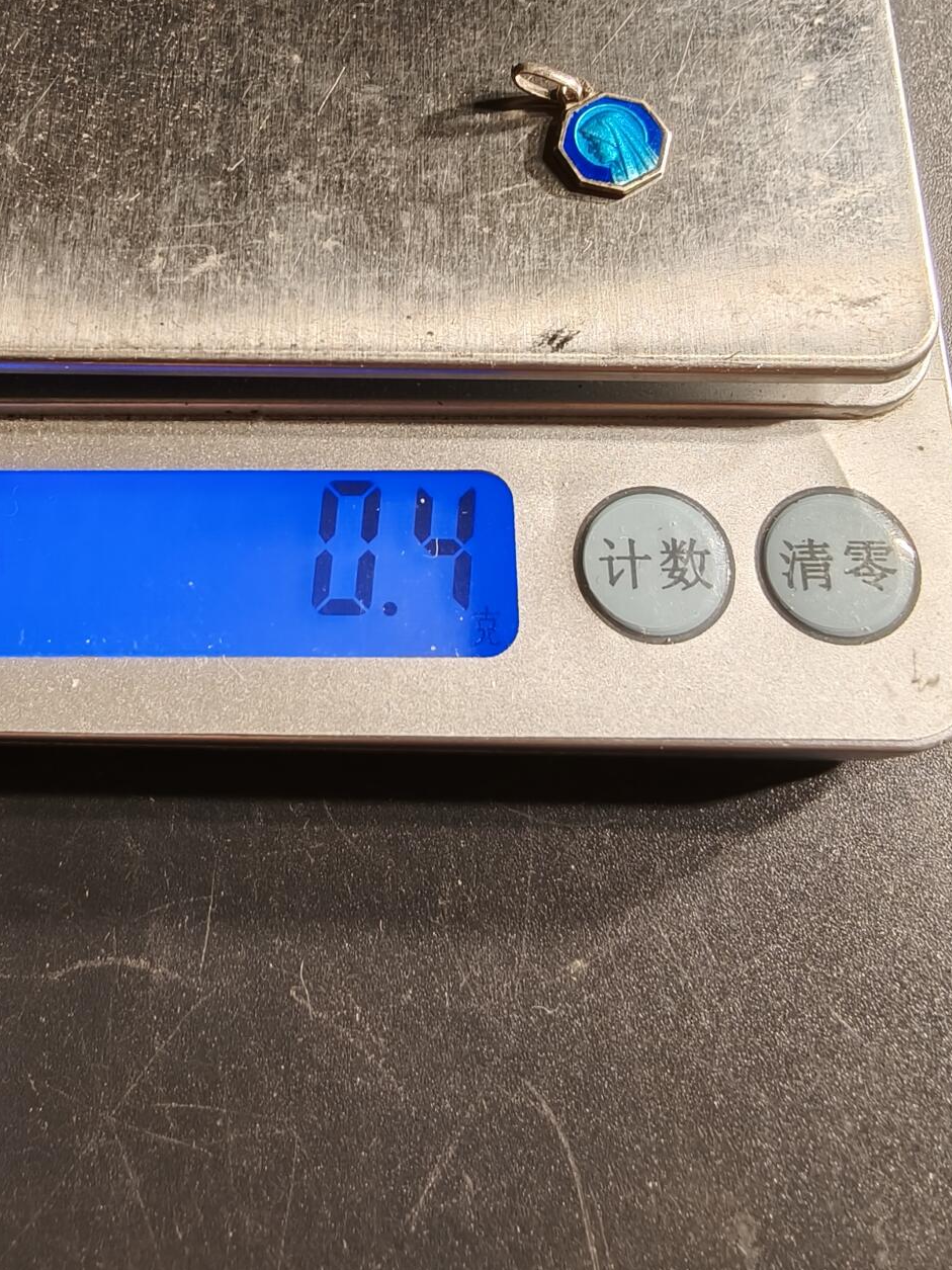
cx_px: 321
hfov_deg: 42.4
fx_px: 1210
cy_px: 420
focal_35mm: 33
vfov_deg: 54.2
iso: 250
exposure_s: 1/100
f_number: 2
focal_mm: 2.32
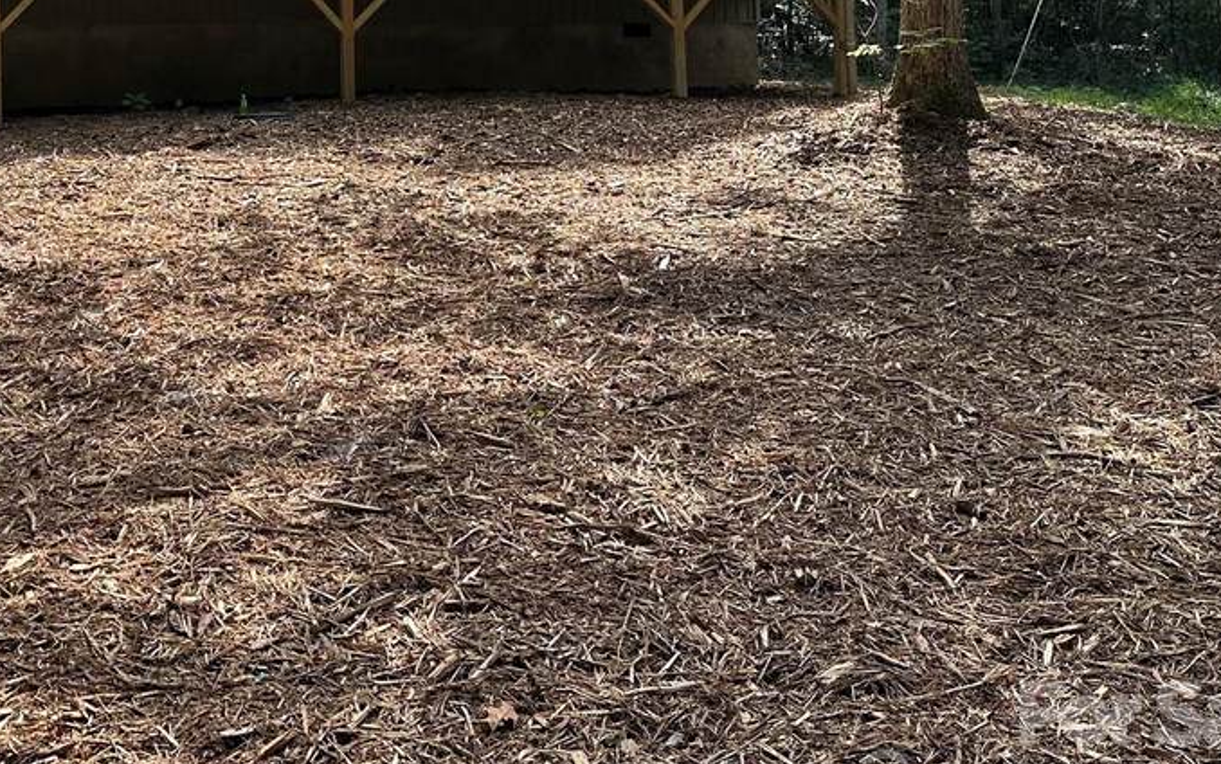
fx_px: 1598
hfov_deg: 40.1
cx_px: 238
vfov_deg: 25.7
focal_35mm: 48
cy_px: 27
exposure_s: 1/822
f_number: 1.78
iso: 80
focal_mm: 6.86
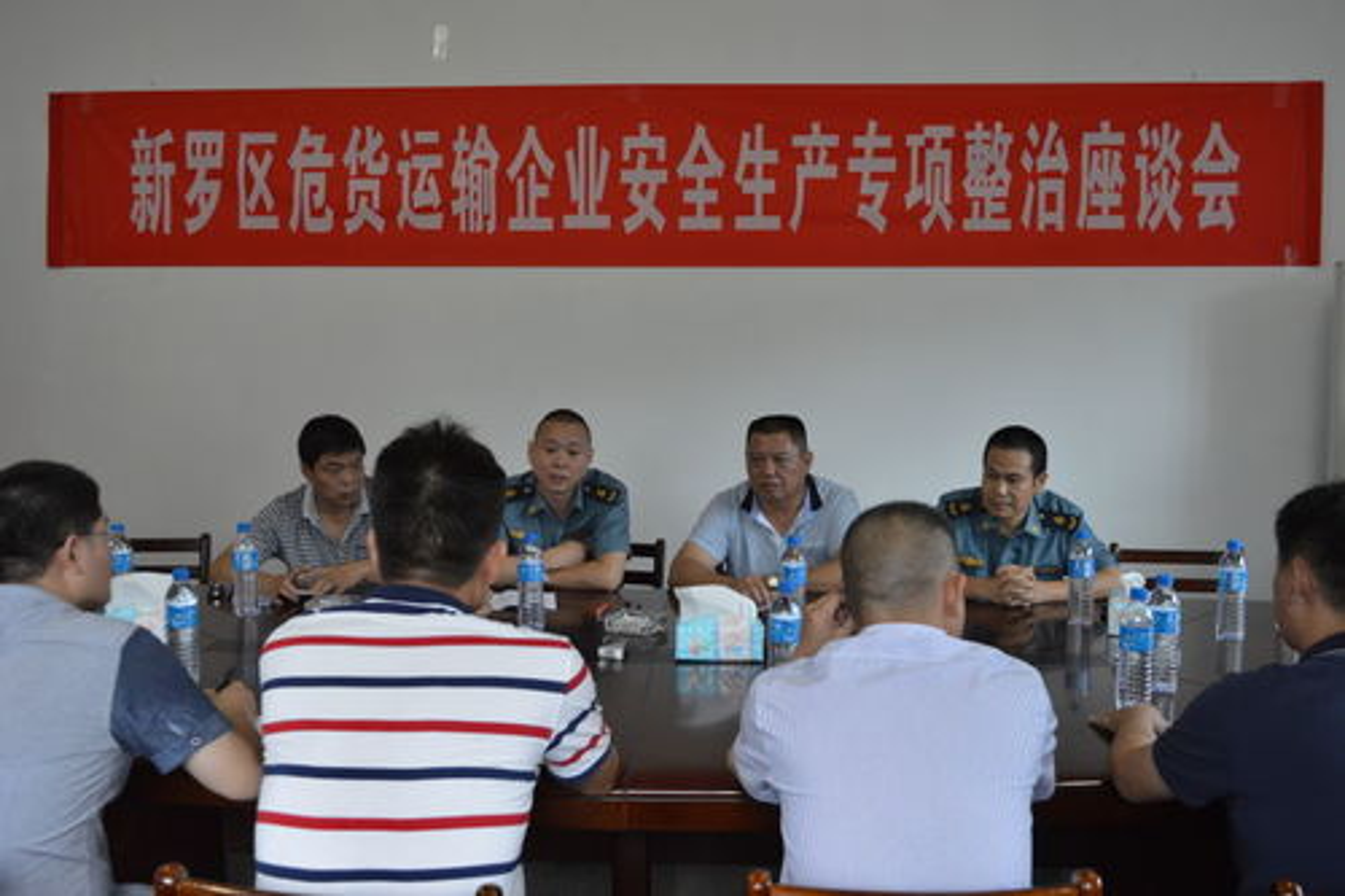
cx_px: 672
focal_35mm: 33
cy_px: 448
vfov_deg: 39.9
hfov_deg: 57.2
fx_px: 1232
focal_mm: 22
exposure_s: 1/50
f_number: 5.6
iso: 400
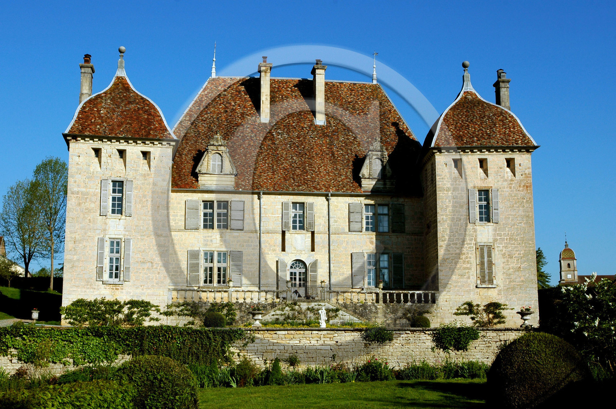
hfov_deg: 37.9
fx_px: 897
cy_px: 204
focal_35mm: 52
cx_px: 308
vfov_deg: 25.7
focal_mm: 35
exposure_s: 1/400
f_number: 10
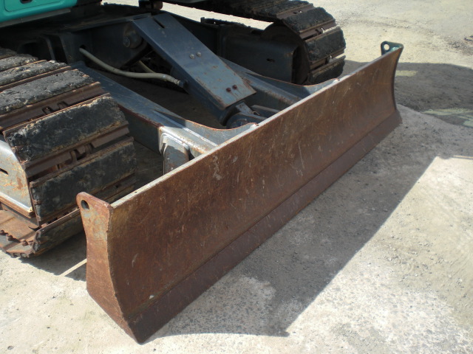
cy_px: 177
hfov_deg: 49.0
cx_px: 236
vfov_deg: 37.7
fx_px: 519
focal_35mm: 38
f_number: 3.1
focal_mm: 6.3
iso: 64
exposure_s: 1/400
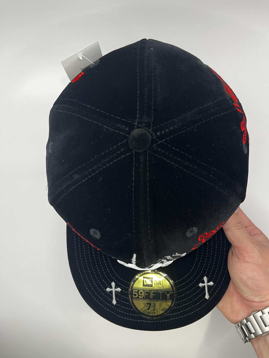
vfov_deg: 67.3
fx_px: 269
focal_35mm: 26
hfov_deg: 53.1
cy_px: 179
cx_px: 134
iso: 125
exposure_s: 1/50
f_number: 1.6
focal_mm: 5.1
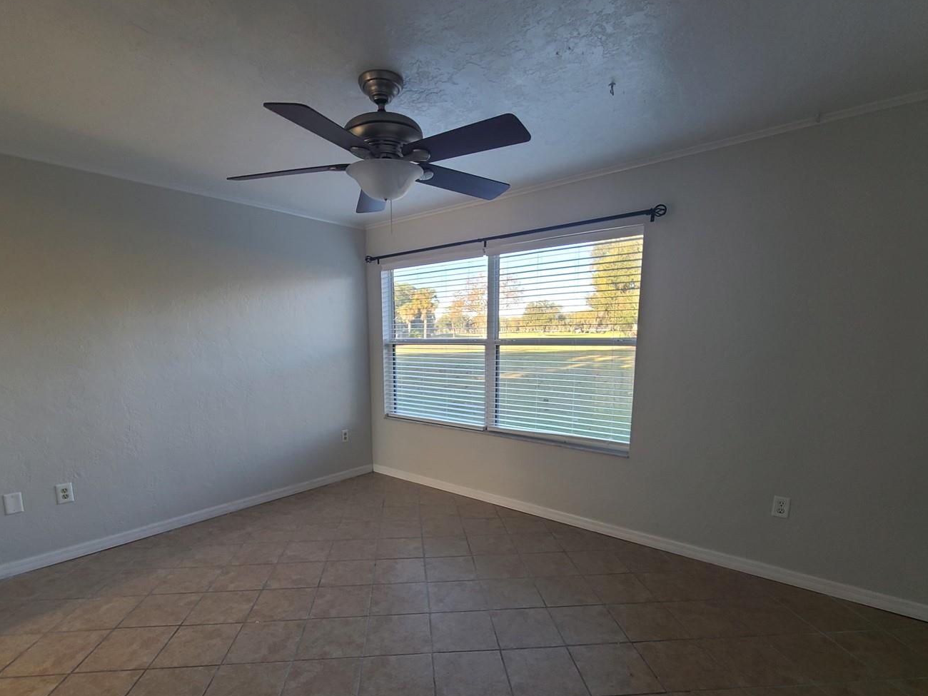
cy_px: 420
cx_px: 443
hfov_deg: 94.4
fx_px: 429
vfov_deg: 77.2
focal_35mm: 16
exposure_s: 1/60
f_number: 2.2
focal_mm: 2.2
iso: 100
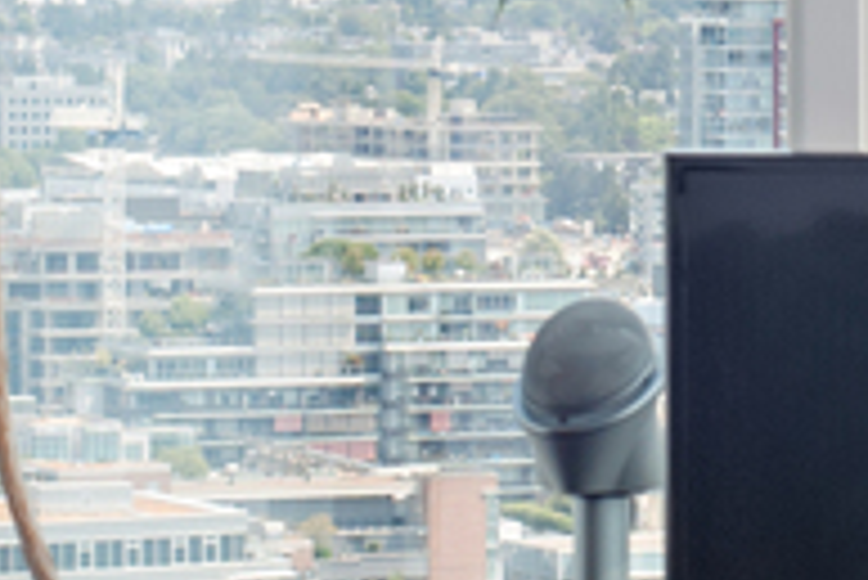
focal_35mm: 331
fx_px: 7987
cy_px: -189
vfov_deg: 4.1
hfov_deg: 6.2
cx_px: 850
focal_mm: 50
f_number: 10
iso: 200
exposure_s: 1/50
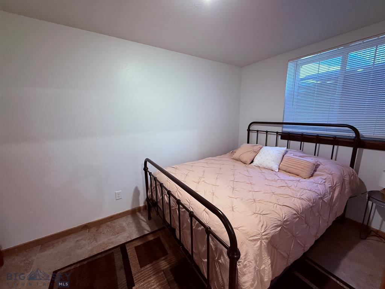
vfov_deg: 85.7
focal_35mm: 14
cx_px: 192
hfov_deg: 102.1
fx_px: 156
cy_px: 144
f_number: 2.2
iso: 320
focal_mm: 2.22
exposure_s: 1/60
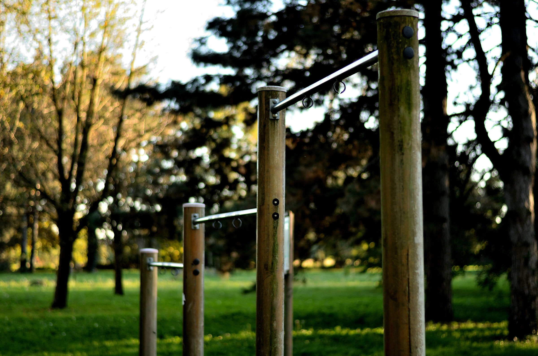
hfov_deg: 27.0
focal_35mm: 75
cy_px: 178
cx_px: 269
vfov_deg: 18.1
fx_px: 1119
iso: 140
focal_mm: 50
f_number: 1.8
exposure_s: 1/250
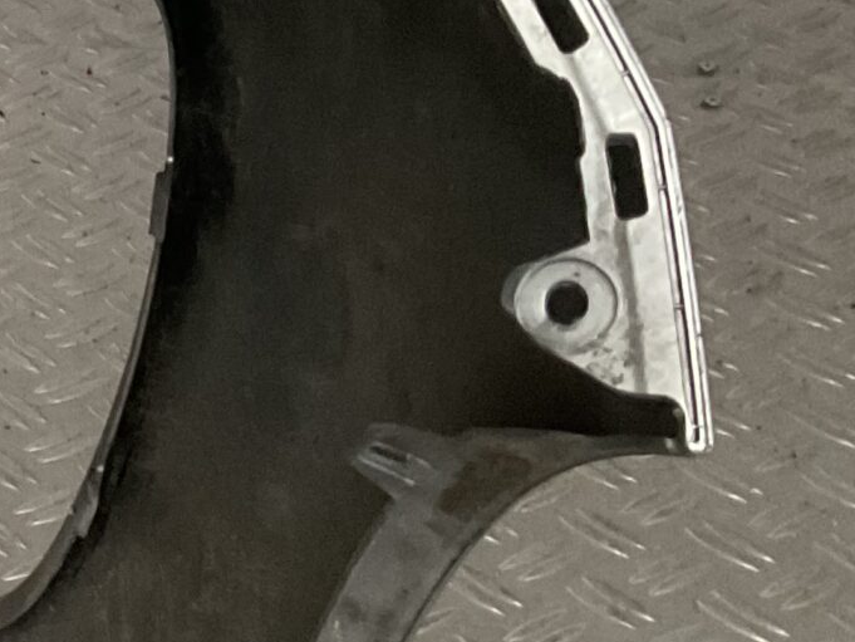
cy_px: 239
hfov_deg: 15.6
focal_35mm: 109
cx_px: -652
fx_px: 2693
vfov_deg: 13.6
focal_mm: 3
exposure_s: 1/25
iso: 250
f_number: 1.8
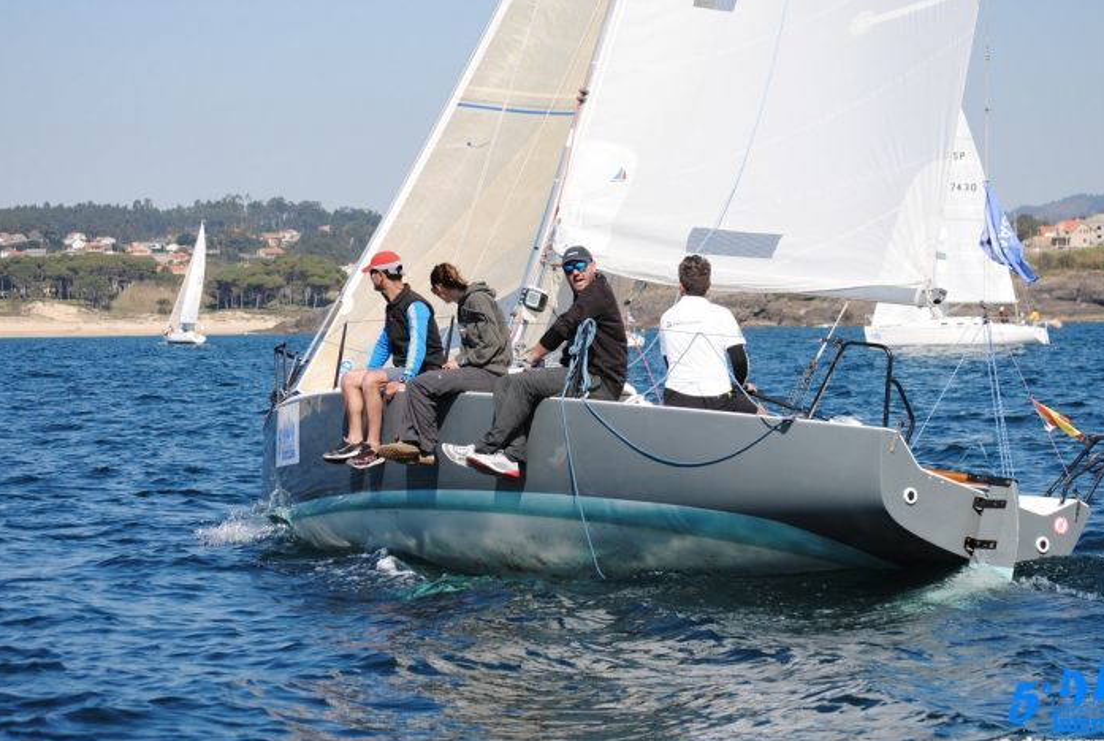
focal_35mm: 117
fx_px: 3596
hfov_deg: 17.5
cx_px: 553
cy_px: 346
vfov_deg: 11.8
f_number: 5.6
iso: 100
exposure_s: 1/500
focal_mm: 68
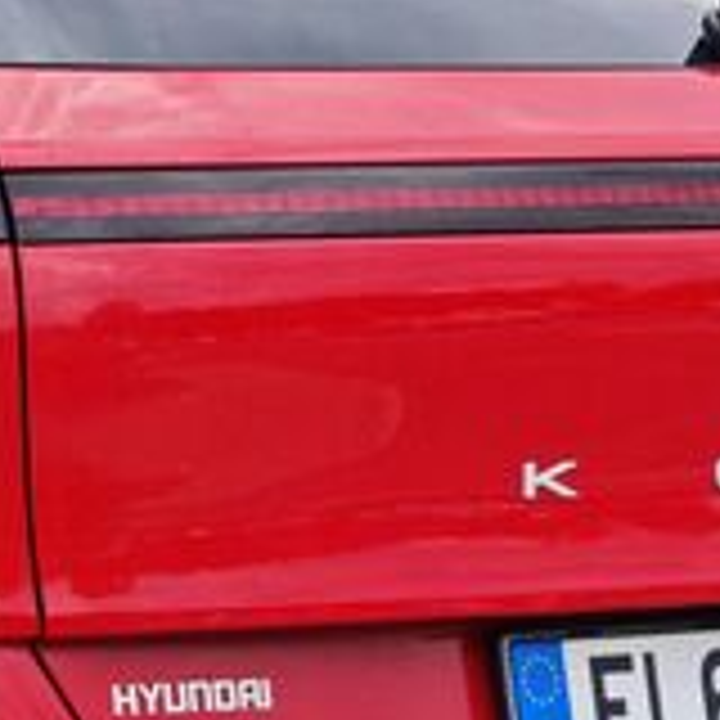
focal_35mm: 362
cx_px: 400
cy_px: 544
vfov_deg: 4.8
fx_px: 8519
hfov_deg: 4.8
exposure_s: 1/560
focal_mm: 19.4
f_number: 2.5
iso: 50
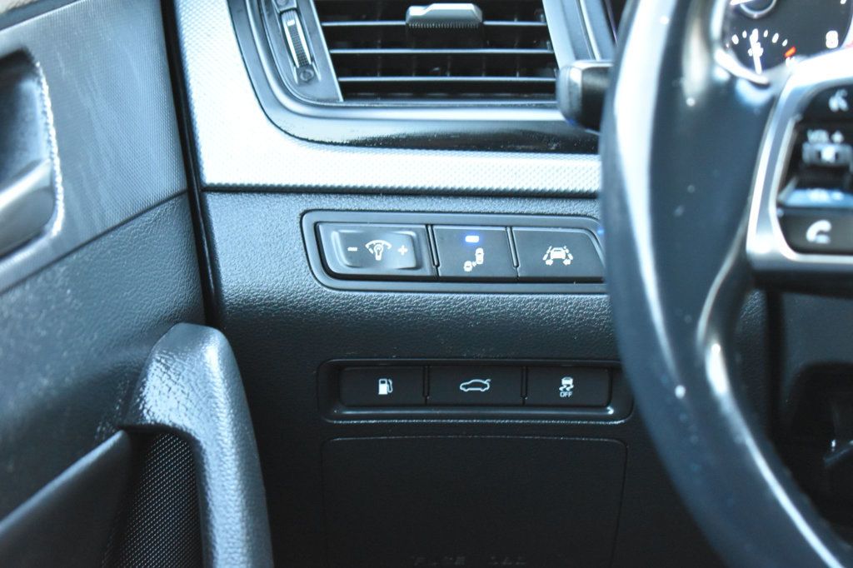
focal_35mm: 82
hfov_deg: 24.6
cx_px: 426
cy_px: 284
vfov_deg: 16.5
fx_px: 1954
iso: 3200
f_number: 5.6
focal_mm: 55
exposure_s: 1/5
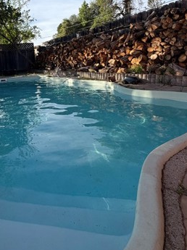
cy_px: 75
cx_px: 57
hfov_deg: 51.6
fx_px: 188
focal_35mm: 26
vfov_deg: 64.8
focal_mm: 2.22
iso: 40
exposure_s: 1/770
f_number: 2.2
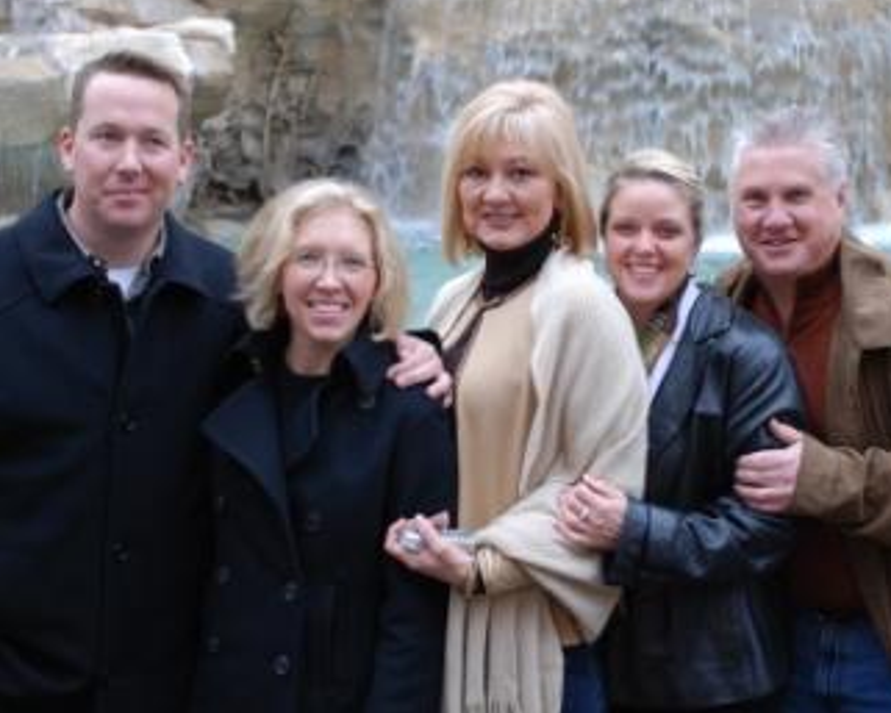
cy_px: 313
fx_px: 1662
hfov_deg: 30.0
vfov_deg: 24.2
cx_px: 486
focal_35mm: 63
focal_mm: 32
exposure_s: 1/60
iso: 200
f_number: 4.2
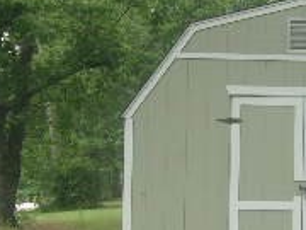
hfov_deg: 19.7
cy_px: 129
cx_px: 321
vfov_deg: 15.4
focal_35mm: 96
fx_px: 849
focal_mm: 4.9
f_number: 3
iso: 80
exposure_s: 1/70
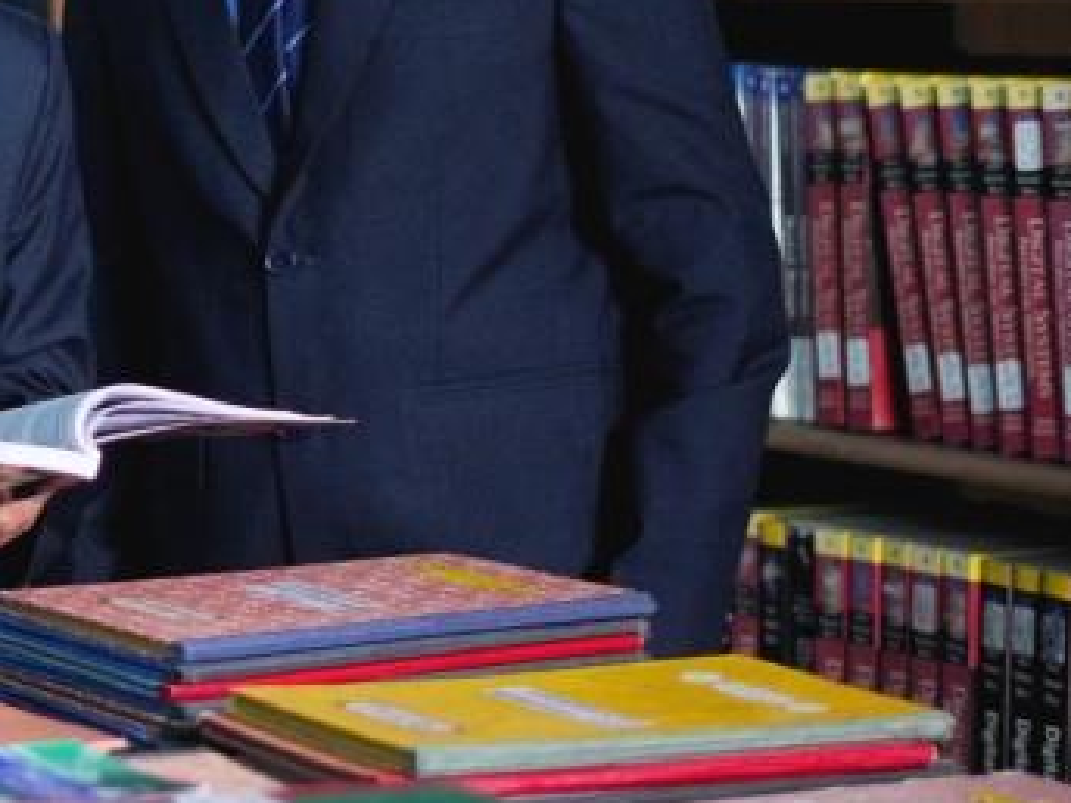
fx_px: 4424
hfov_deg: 13.3
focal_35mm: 143
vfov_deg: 10.3
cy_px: 33
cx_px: -302
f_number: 1.8
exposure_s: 1/320
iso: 400
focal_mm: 50
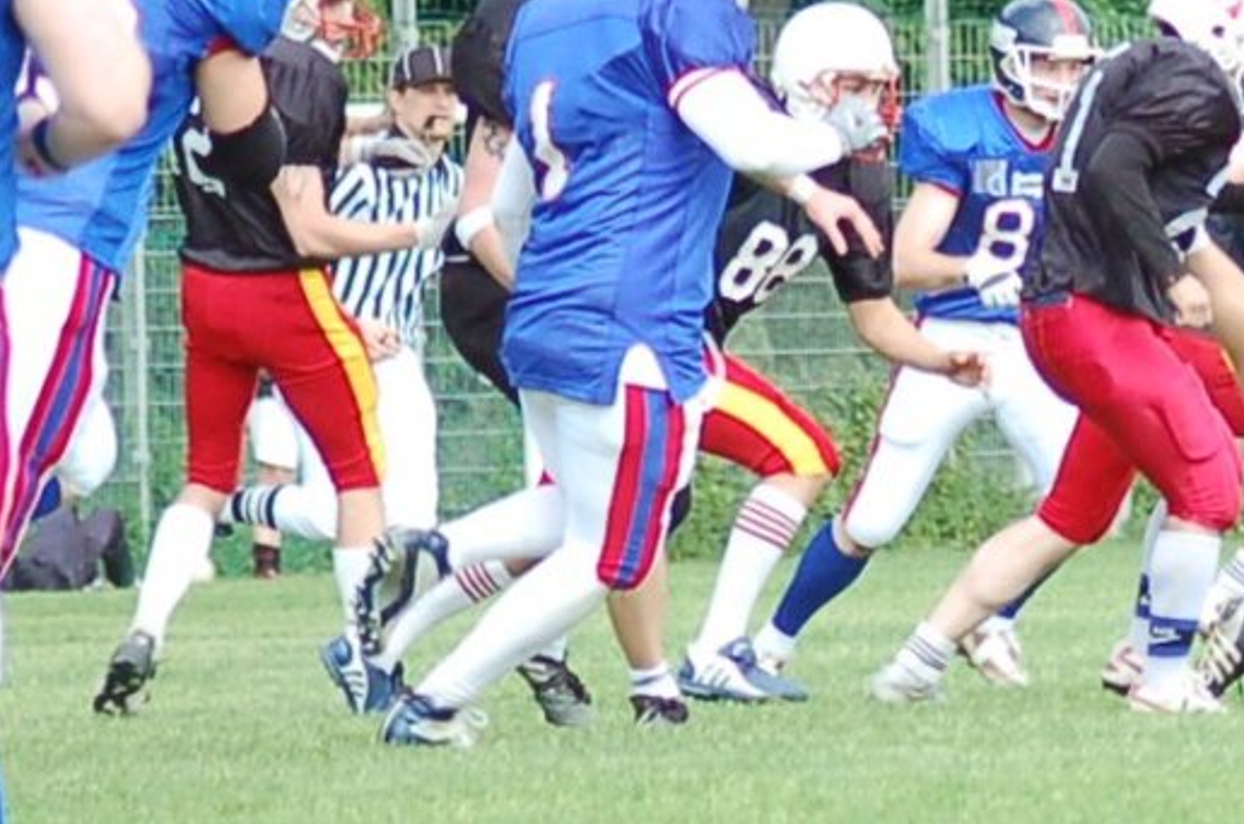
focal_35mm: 703
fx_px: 24247
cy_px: 234
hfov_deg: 2.9
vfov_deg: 1.9
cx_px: 2056
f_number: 4.2
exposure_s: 1/640
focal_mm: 110
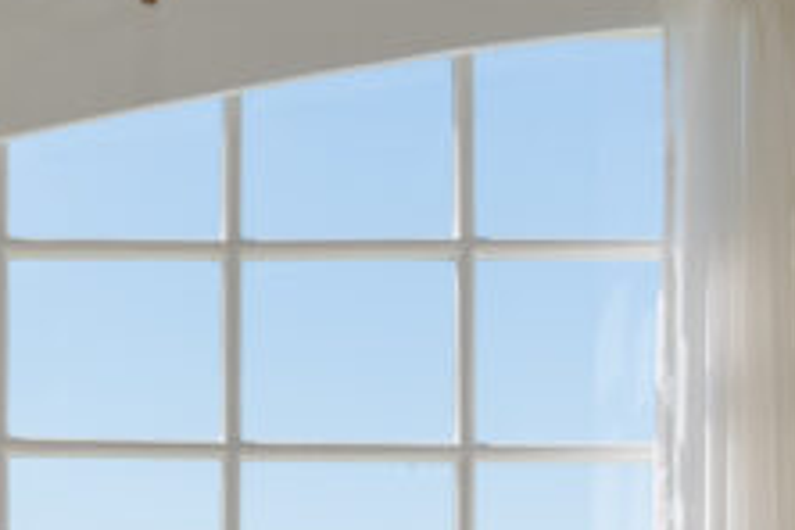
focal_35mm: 104
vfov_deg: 12.5
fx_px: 2296
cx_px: -18
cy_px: 779
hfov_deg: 19.0
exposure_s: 1/200
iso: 64
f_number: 10
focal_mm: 30
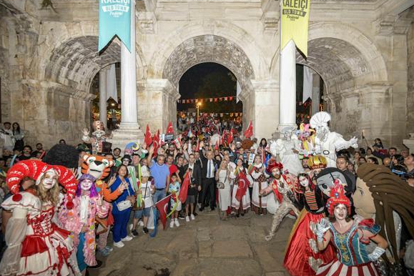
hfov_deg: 93.3
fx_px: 195
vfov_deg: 70.4
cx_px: 213
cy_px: 136
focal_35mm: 17
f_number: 4
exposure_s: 1/125
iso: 6400
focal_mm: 16
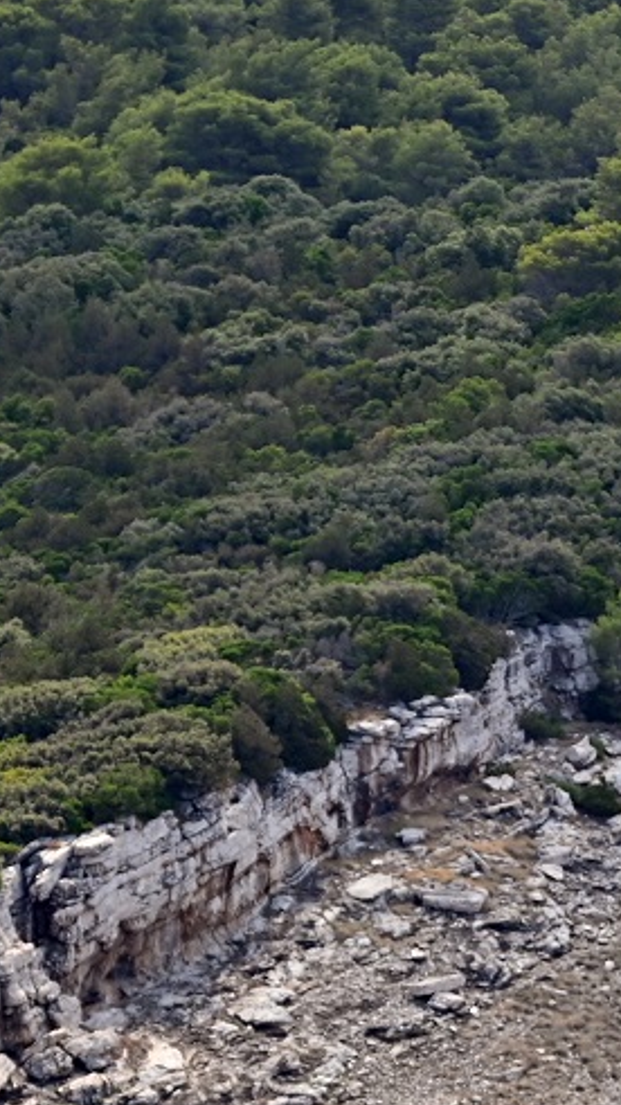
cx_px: 684
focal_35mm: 576
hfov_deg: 2.1
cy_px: 1036
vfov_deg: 3.7
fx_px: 16870
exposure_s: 1/1250
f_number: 5
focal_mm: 180
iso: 250
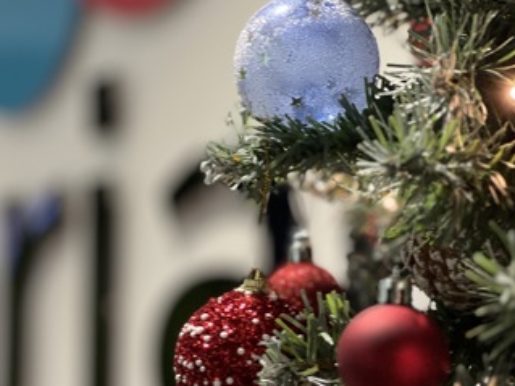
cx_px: 171
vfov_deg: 12.8
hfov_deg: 16.9
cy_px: 220
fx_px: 1725
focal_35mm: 116
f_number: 2.8
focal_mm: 9
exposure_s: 1/33
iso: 200
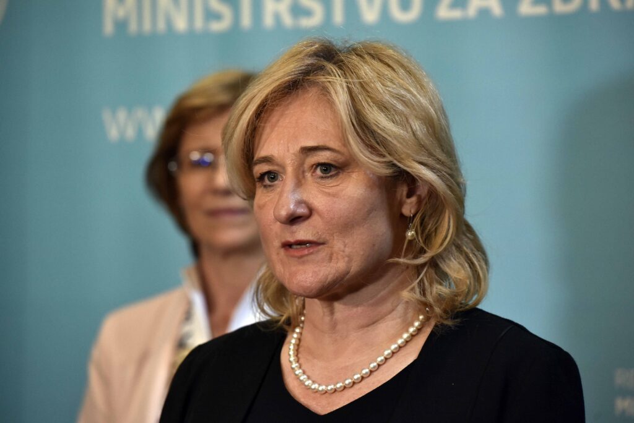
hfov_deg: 10.3
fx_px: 3524
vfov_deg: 6.9
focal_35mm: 200
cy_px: 212
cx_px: 317
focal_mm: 200
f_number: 4.5
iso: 1600
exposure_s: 1/125
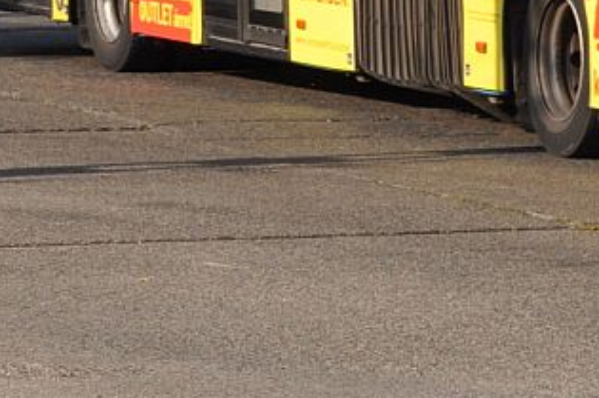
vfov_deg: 4.5
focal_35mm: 303
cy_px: -404
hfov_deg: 6.7
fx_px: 5038
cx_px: 1018
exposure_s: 1/1250
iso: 400
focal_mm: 45
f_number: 5
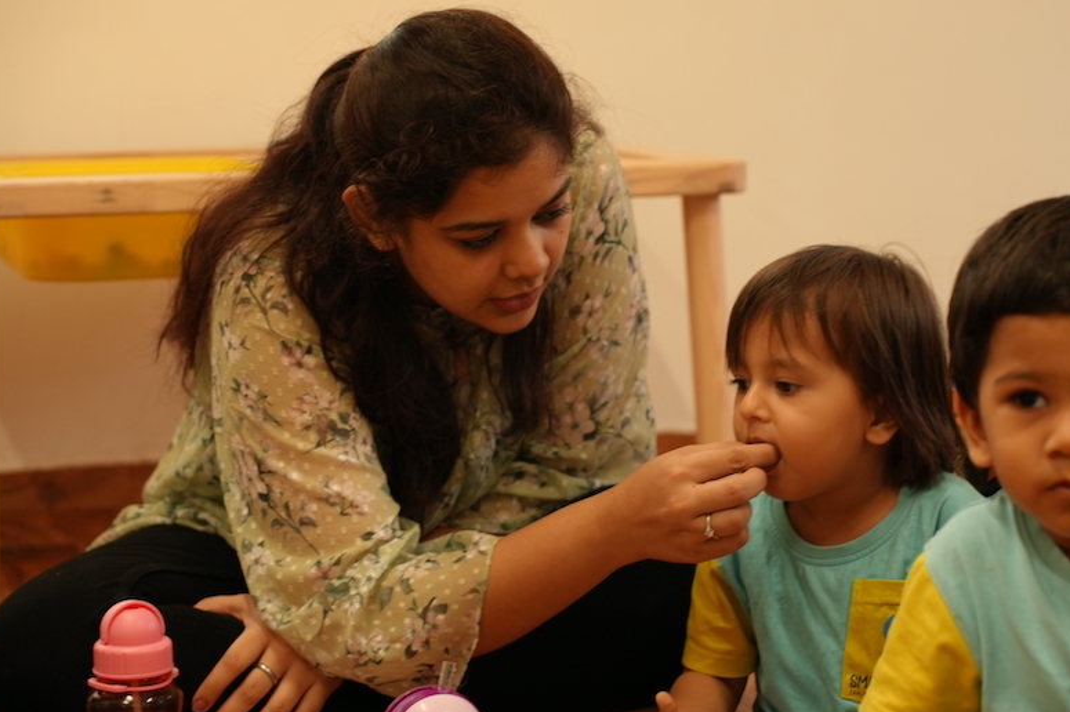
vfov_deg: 15.7
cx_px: 581
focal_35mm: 87
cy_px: 335
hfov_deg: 23.4
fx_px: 2585
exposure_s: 1/100
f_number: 4.5
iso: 1000
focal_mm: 75
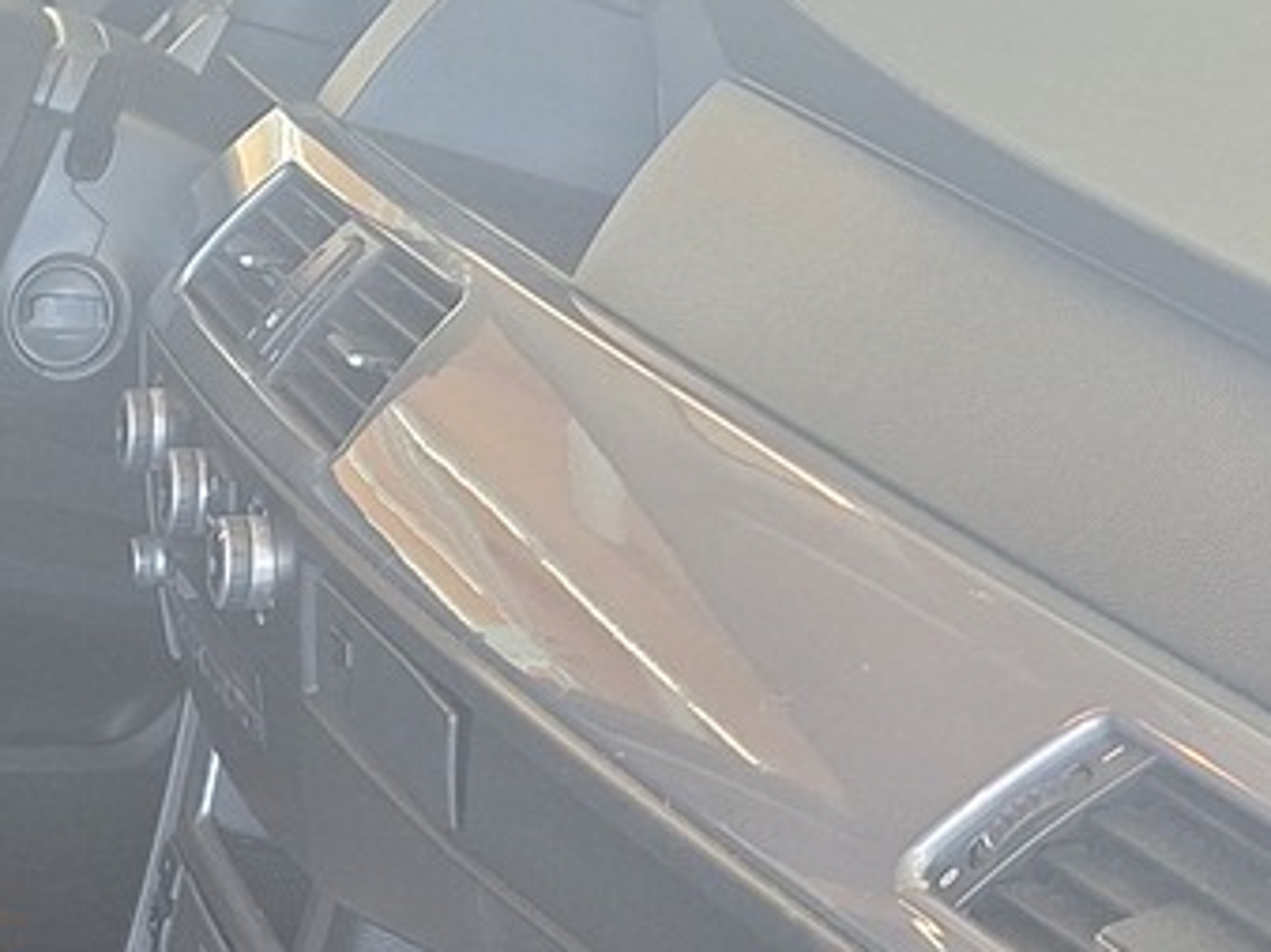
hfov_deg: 18.3
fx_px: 3596
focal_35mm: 98
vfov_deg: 14.5
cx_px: -515
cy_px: 1182
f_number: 1.8
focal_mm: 5.54
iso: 125
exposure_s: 1/50
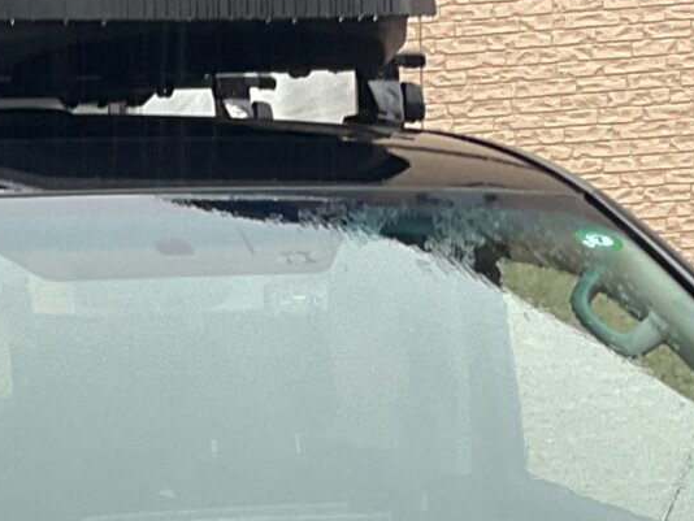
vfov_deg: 9.9
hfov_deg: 14.2
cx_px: 253
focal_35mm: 139
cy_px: 1041
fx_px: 2788
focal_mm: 3
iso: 64
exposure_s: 1/60
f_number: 1.8
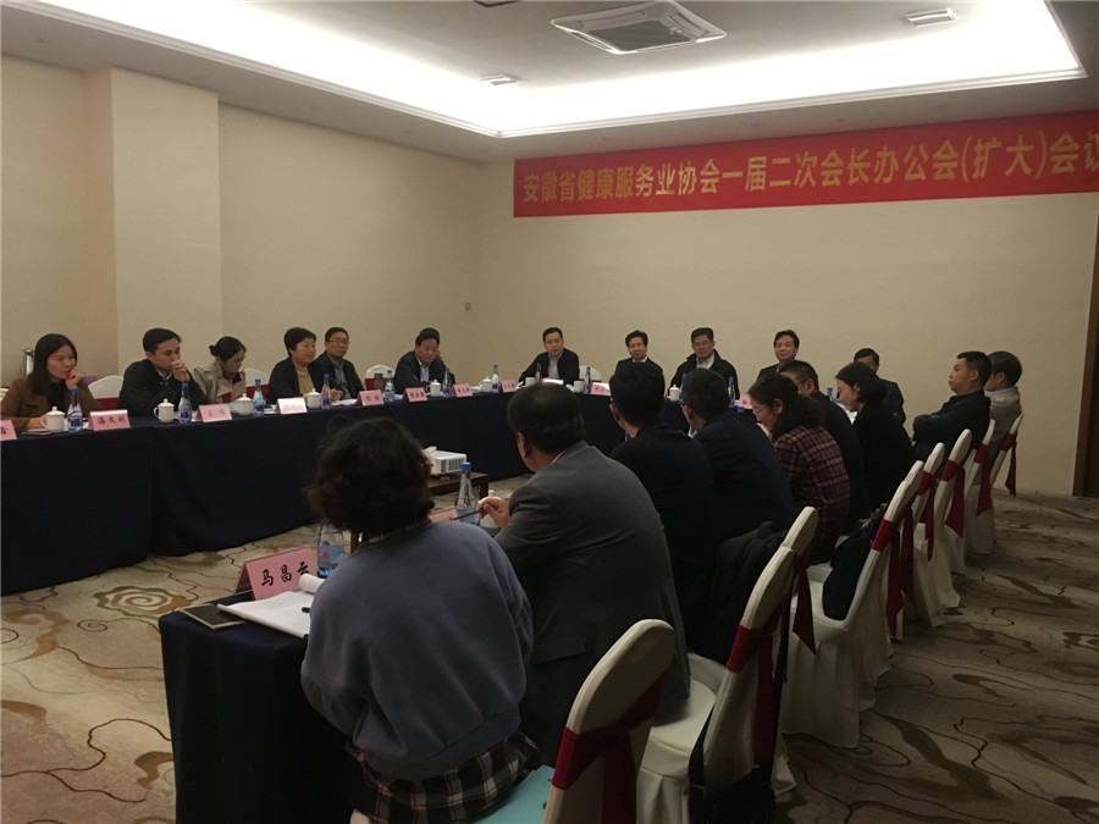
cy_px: 412
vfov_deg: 48.2
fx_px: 921
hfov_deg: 61.7
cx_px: 550
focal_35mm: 29
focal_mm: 4.15
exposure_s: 1/25
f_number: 2.2
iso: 200
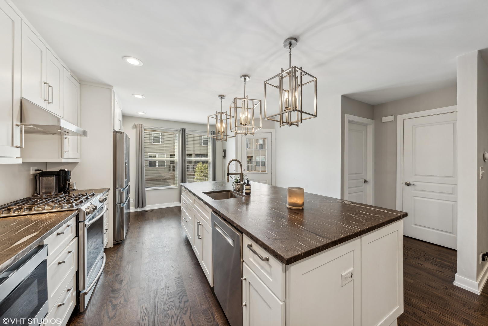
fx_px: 163
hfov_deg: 112.6
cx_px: 244
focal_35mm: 12
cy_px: 163
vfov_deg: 90.1
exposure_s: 1/13
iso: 200
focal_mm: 12
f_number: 9
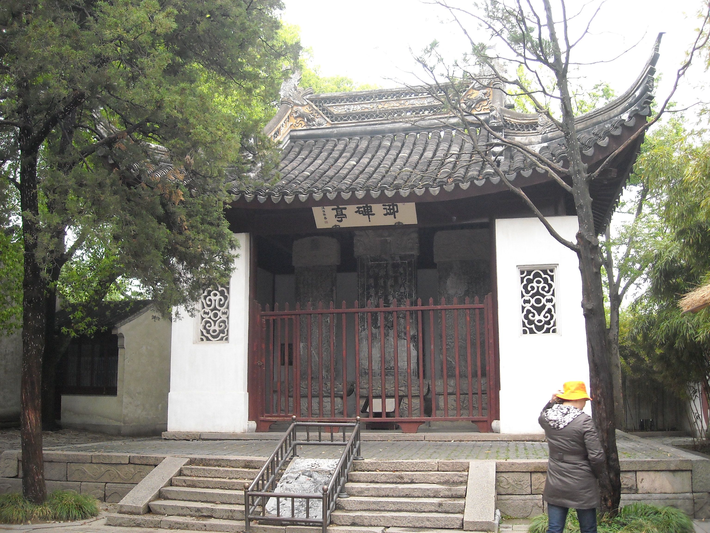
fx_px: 718
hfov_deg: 52.6
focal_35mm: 35
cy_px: 266
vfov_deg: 40.7
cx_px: 355
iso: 200
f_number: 2.8
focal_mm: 5.7
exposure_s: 1/60
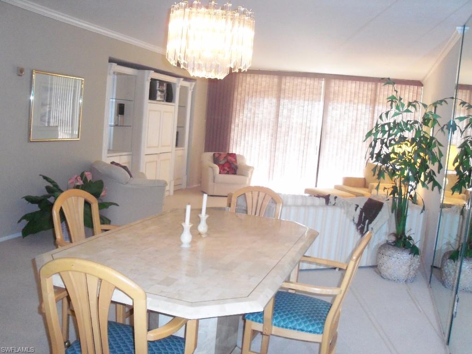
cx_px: 236
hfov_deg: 52.6
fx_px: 477
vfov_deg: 40.7
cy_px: 177
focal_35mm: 35
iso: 400
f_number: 3
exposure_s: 1/60
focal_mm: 6.3
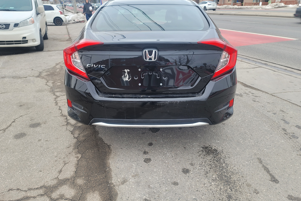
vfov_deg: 47.9
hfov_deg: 67.4
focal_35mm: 27
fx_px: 226
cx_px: 149
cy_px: 105
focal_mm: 7
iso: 25
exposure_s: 1/120
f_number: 1.8
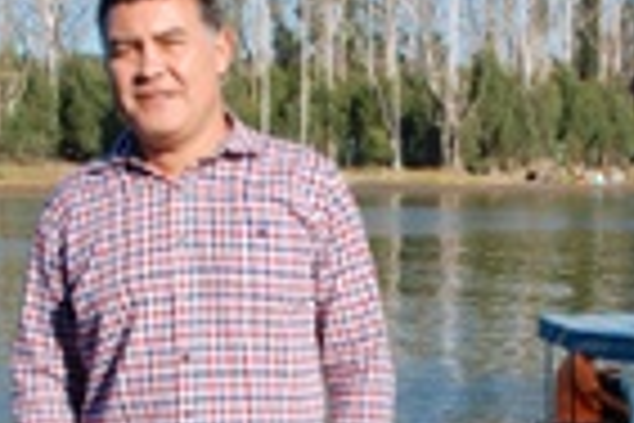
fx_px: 1726
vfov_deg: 13.8
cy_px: 418
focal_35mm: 98
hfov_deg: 20.7
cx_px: 423
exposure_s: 1/200
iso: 100
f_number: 7.1
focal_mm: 20
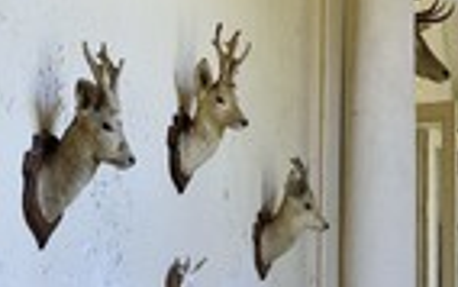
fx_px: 1586
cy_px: 81
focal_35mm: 127
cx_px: 418
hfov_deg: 16.2
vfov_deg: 10.3
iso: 1600
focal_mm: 42
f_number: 11
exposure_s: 1/80
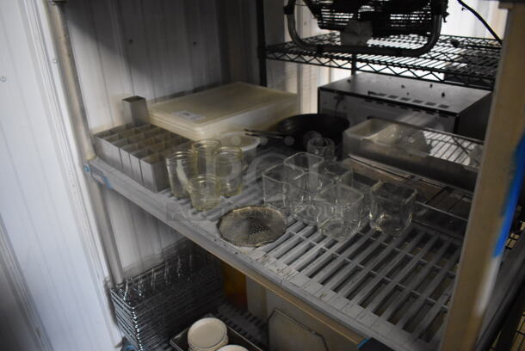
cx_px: 262
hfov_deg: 67.3
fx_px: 394
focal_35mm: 27
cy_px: 176
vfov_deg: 48.0
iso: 3600
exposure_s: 1/125
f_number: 3.5
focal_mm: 18
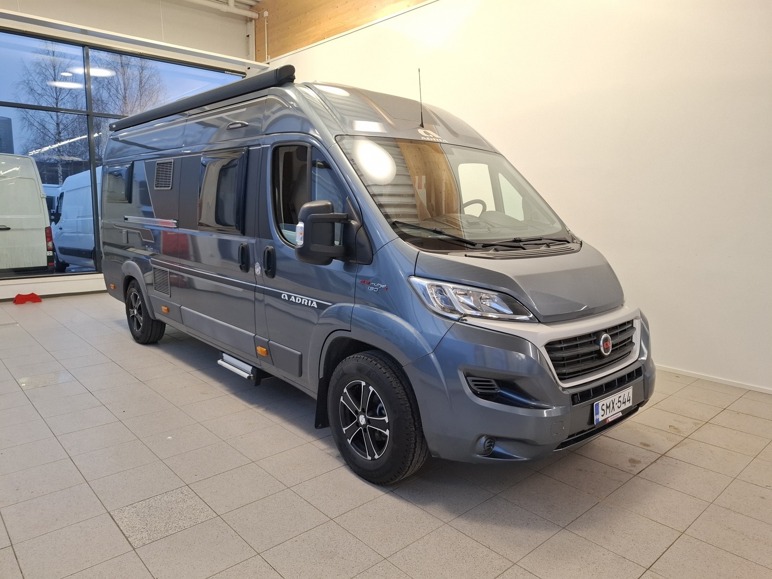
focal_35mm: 23
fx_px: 513
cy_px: 290
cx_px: 386
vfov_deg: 58.9
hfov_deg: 73.9
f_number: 1.8
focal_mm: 5.54
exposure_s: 1/100
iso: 160
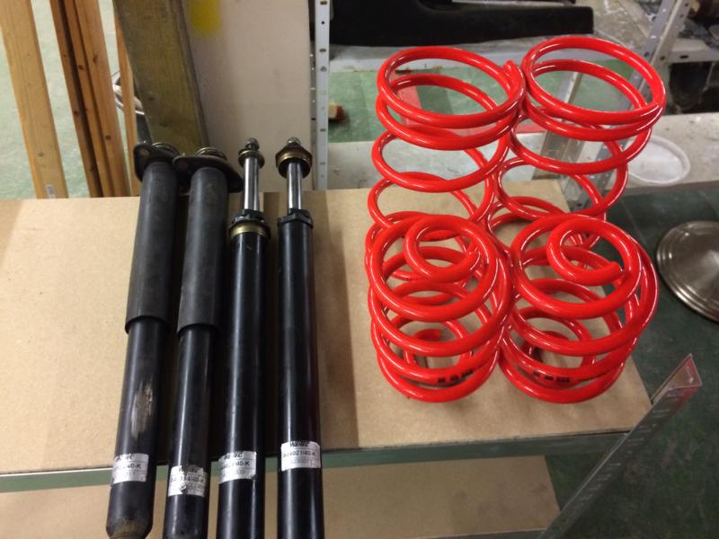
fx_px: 602
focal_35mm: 29
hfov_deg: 61.7
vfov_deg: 48.2
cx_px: 360
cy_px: 270
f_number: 2.2
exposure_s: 1/20
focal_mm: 4.15
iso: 250
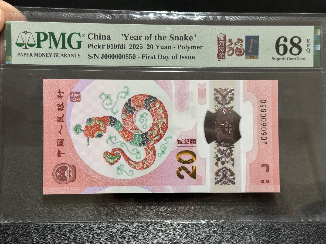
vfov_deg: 30.3
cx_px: 163
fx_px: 452
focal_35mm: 48
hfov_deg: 39.7
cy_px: 122
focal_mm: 6.86
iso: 125
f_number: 1.78
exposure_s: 1/50
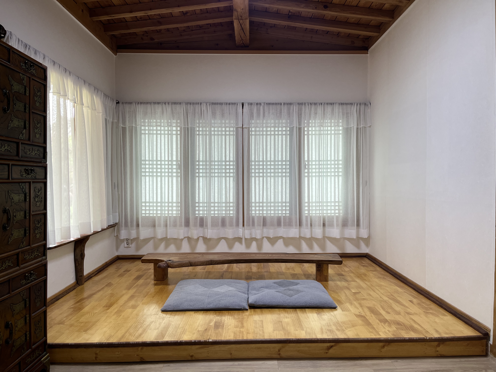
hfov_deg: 67.3
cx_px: 248
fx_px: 373
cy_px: 186
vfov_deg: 53.1
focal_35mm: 26
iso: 80
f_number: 1.6
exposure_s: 1/120
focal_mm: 5.1
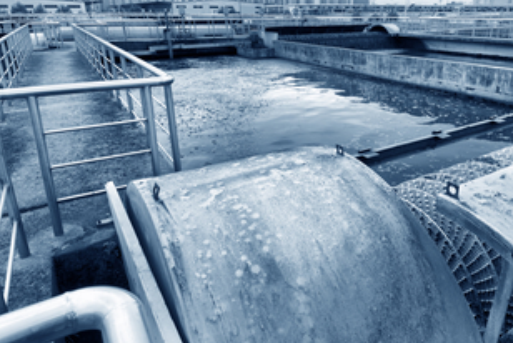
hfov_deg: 68.3
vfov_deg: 49.1
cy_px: 127
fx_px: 371
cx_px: 318
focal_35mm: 26
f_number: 11
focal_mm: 16
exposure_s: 1/40
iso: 100
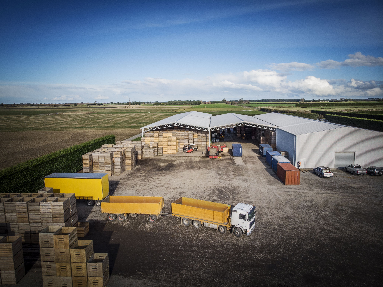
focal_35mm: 24
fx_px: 265
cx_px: 192
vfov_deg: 56.8
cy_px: 144
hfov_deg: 71.6
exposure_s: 1/1100
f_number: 2.8
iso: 109
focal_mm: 4.5
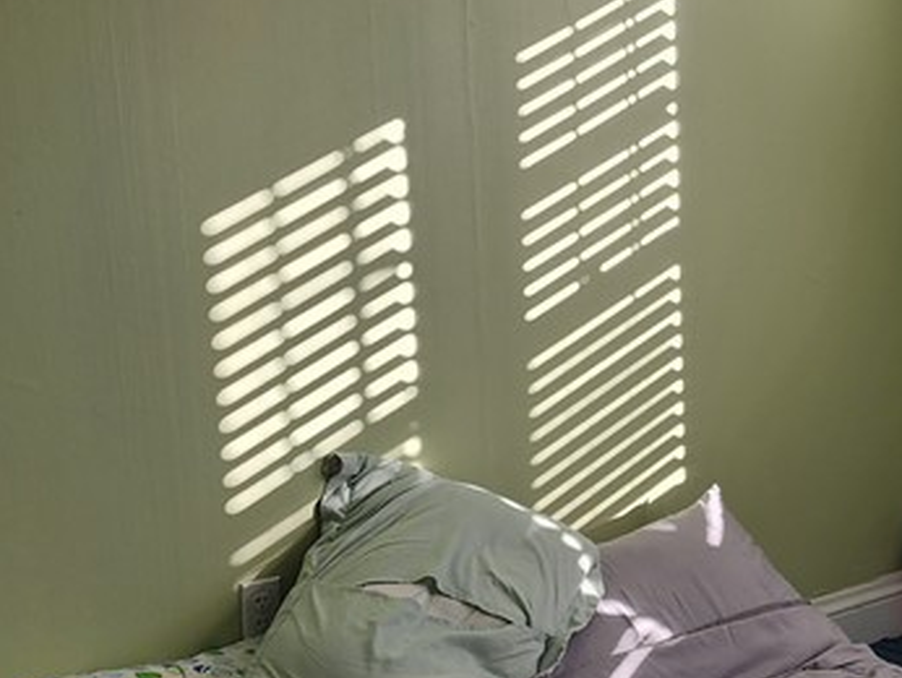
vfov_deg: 21.6
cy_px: 417
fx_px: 1773
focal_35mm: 68
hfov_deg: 27.3
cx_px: 847
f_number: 1.8
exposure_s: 1/180
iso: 40
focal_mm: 6.4
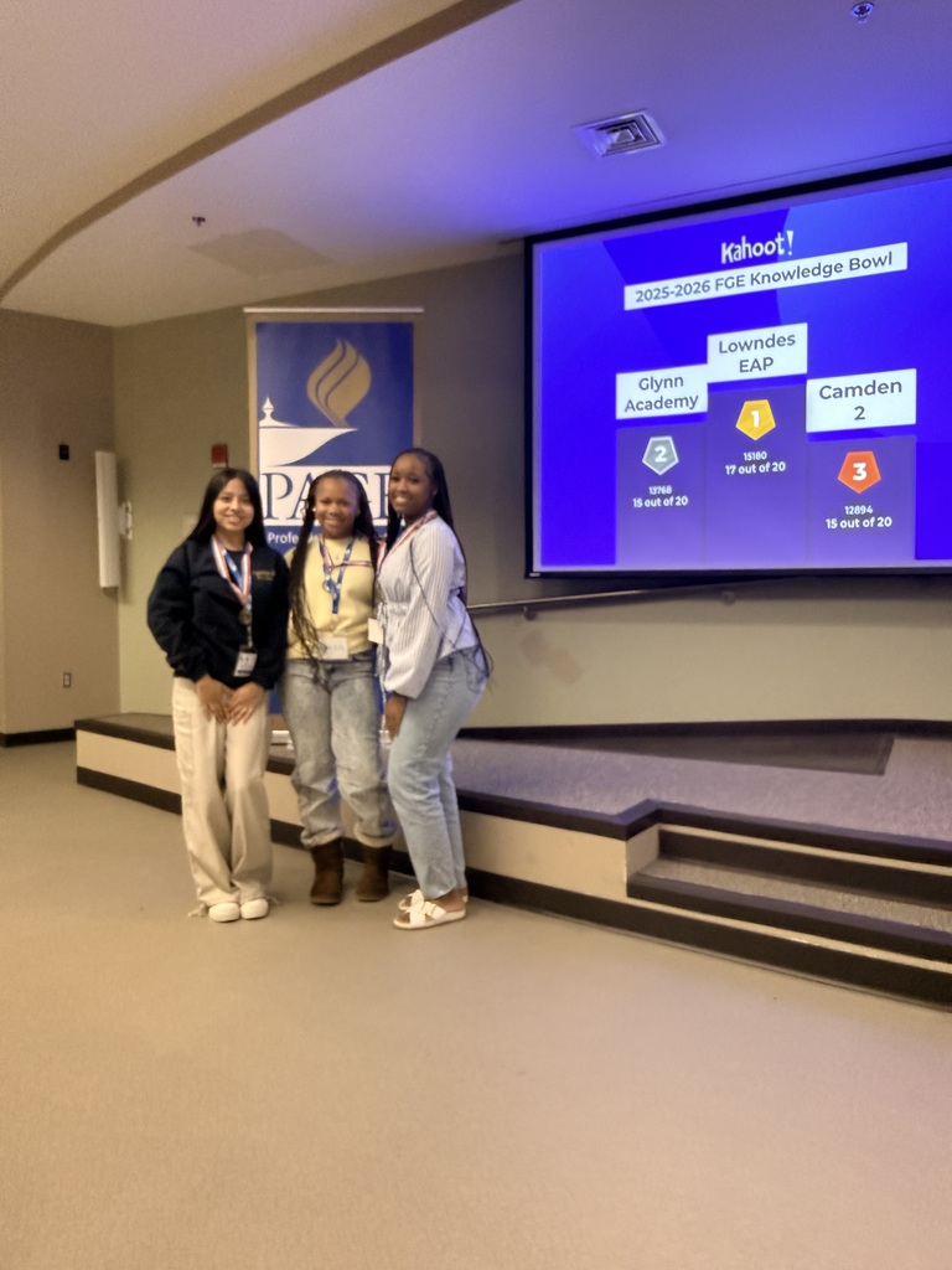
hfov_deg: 56.8
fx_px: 880
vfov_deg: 71.6
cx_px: 476
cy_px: 635
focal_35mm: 24
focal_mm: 2.22
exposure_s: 1/60
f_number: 2.2
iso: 640
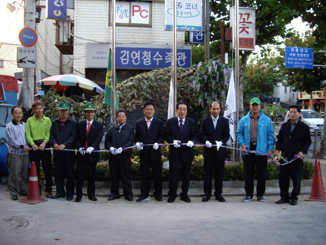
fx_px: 358
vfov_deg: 37.7
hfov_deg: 49.0
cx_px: 163
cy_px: 122
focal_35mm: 38
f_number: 2.8
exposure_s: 1/80
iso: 400
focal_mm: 7.9
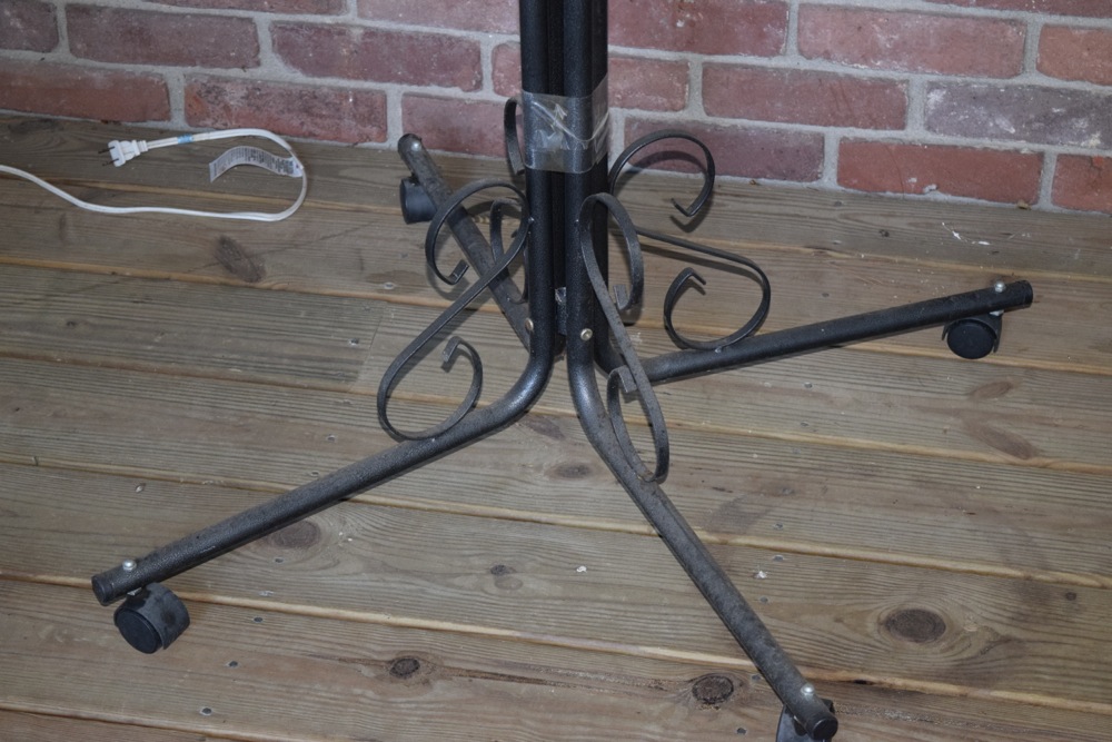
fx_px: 2549
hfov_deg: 24.6
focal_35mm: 82
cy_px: 371
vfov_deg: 16.6
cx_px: 556
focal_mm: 55
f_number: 5.6
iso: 1400
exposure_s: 1/60
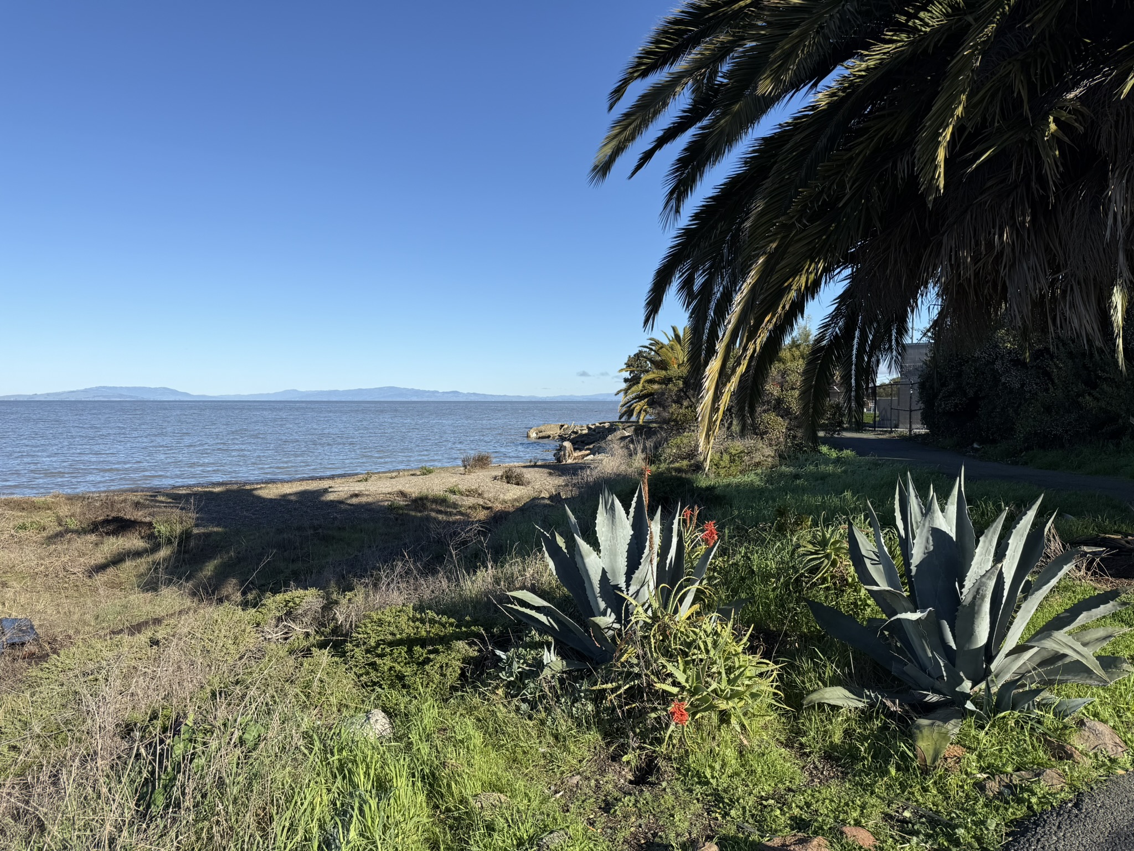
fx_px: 786
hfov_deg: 71.6
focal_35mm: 24
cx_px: 567
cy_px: 426
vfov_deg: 56.8
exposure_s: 1/4167
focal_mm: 6.76
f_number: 1.78
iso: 80
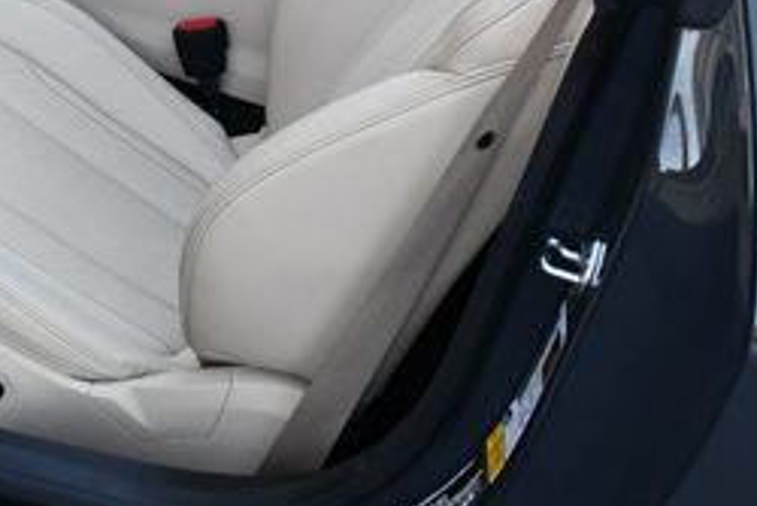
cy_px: -94
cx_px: 118
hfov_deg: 21.8
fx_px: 1936
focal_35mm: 92
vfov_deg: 14.4
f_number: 5
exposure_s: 1/250
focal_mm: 18
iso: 400
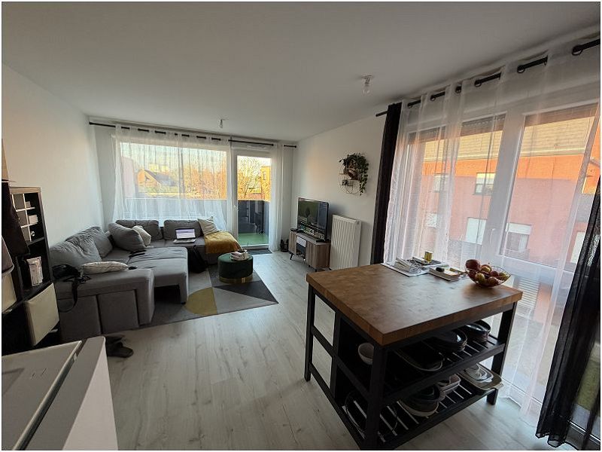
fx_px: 243
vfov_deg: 85.7
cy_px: 226
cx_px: 301
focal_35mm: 14
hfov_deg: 102.1
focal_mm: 2.22
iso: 125
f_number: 2.2
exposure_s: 1/121
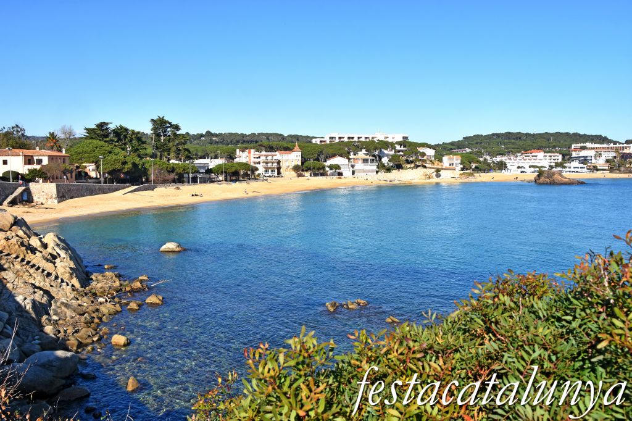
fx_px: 579
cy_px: 210
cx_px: 316
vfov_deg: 39.9
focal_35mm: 33
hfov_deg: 57.2
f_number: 11
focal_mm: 22
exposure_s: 1/500
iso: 320
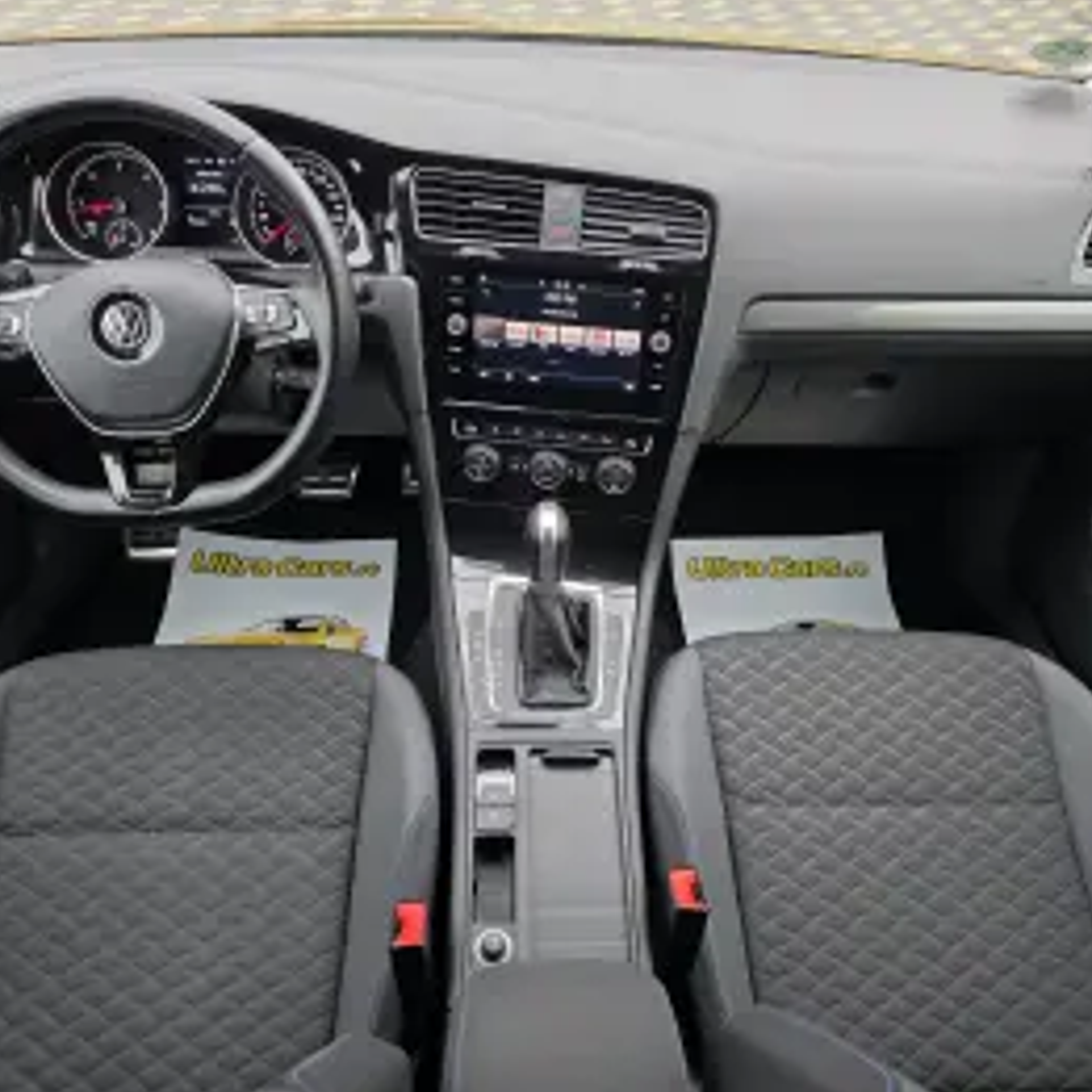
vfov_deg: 57.3
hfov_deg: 57.3
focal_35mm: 28
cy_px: 540
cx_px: 536
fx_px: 999
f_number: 1.7
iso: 200
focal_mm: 6.25
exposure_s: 1/100
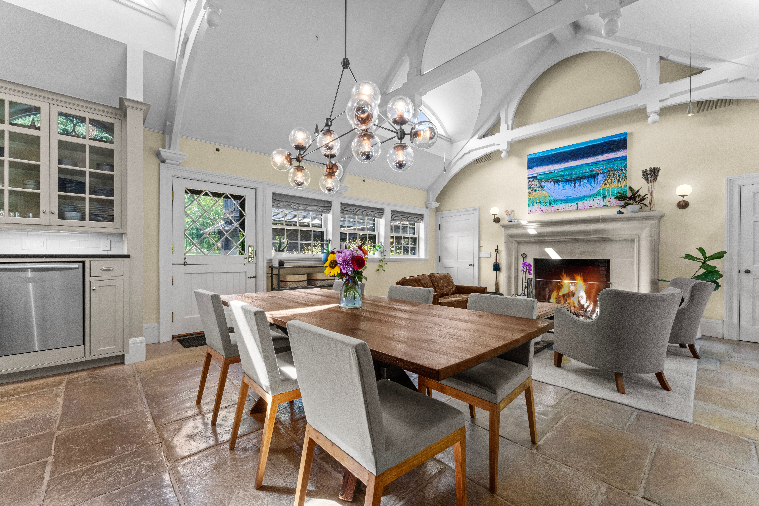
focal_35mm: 15
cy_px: 253
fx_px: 314
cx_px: 380
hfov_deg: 100.8
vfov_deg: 77.7
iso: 2000
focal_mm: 14.9
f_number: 11
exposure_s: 1/13
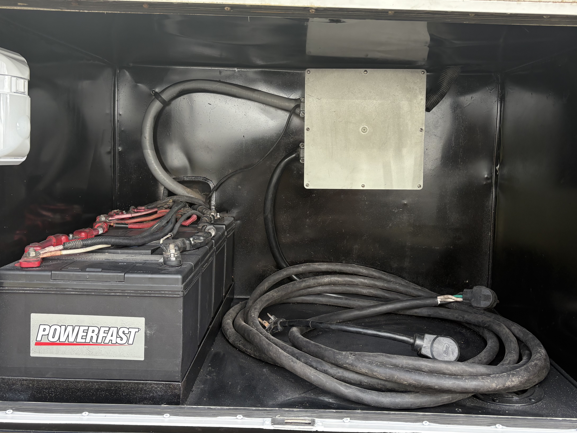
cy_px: 178
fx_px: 567
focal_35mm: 34
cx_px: 302
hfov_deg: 53.9
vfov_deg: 41.6
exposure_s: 1/489
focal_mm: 5.96
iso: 64
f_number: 1.6
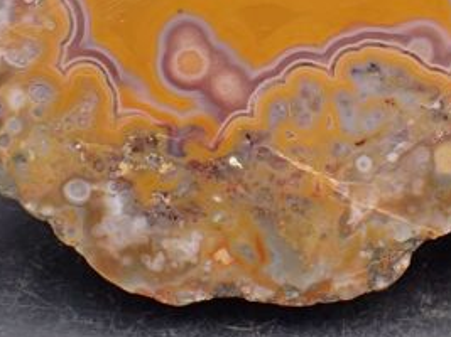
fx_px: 2344
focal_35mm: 180
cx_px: 312
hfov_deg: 11.0
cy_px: 56
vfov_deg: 8.2
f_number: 4.9
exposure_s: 1/400
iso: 400
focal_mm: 18
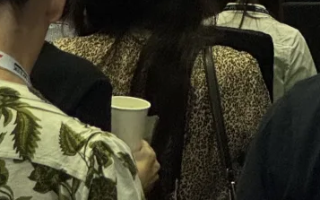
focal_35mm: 329
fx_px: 2869
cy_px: -324
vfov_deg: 3.9
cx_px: 223
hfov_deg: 6.4
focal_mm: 9
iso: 100
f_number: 2.8
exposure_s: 1/100
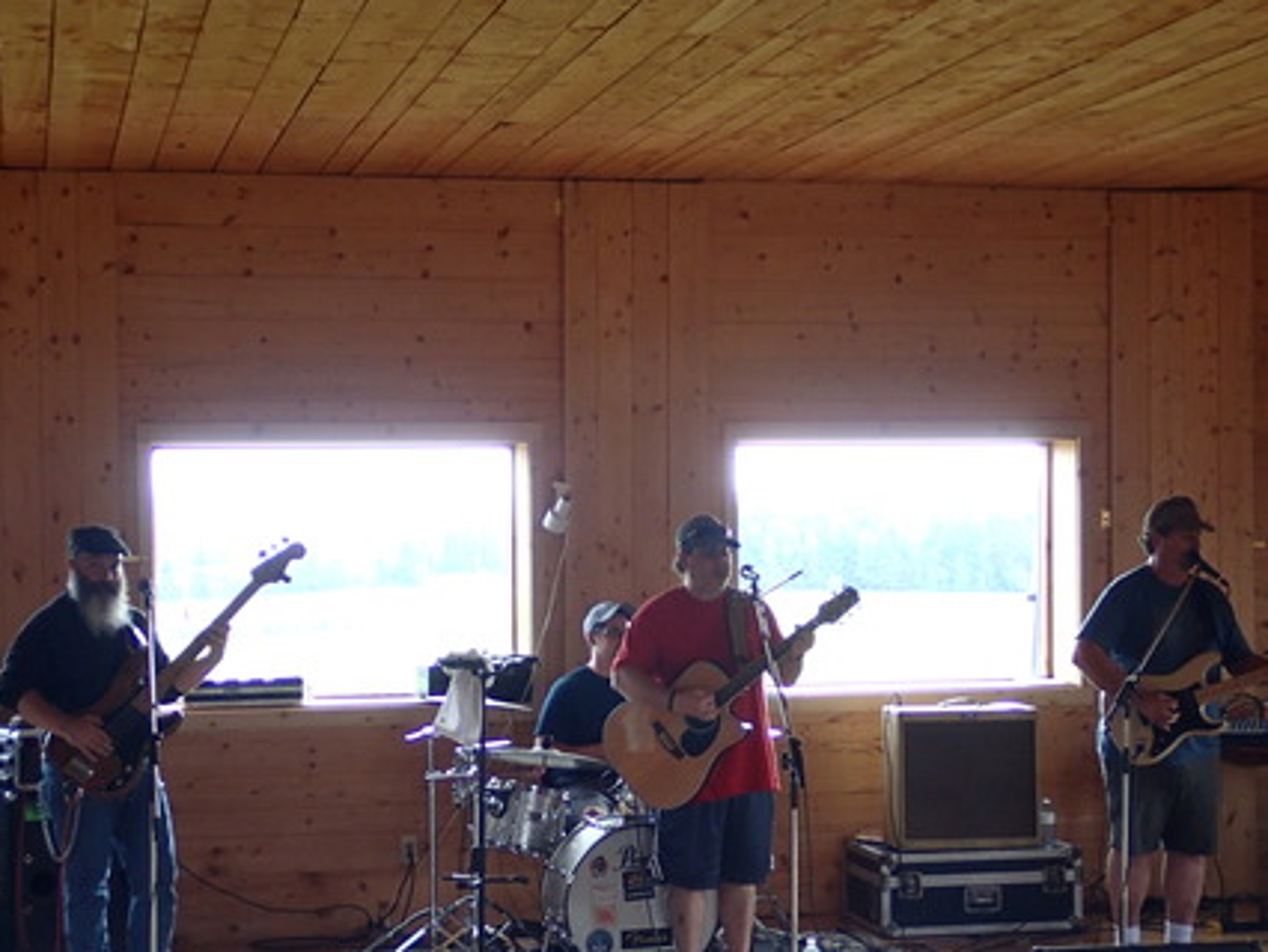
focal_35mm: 69
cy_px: 610
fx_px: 2529
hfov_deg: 28.1
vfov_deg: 21.3
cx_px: 688
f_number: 3.2
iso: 200
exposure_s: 1/60
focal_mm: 8.99
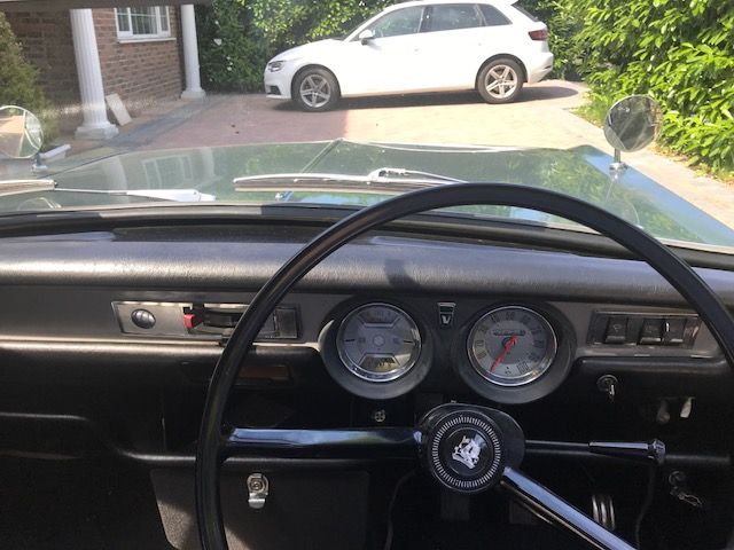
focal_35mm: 28
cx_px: 367
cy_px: 275
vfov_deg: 49.7
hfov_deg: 63.4
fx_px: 594
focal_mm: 3.99
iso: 20
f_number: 1.8
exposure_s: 1/255
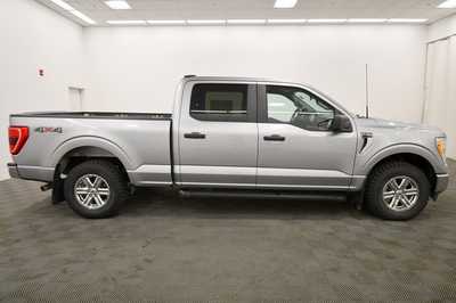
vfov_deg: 59.4
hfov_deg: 81.3
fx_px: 266
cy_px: 152
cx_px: 228
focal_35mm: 21
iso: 800
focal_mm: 14
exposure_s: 1/200
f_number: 5
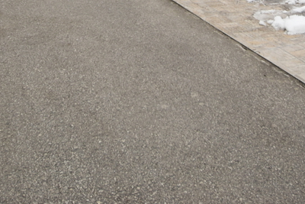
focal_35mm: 45
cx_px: 143
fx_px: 381
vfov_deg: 24.0
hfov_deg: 43.6
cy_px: -97
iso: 100
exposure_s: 1/80
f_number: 4.5
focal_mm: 10
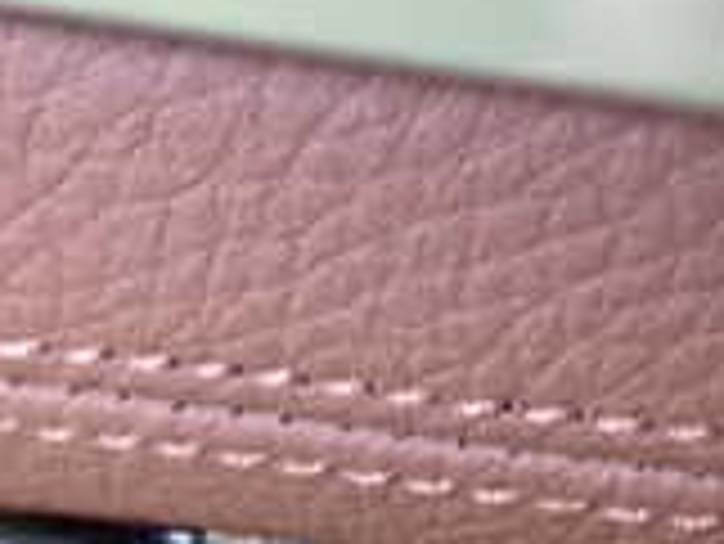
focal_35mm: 93
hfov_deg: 20.4
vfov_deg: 15.4
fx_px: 1947
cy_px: 620
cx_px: 728
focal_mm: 4.5
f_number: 2
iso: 800
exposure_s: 1/30
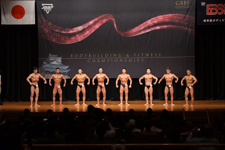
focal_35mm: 84
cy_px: 75
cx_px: 112
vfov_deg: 16.2
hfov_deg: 24.2
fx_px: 525
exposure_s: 1/400
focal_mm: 56
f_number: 5.6
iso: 5000
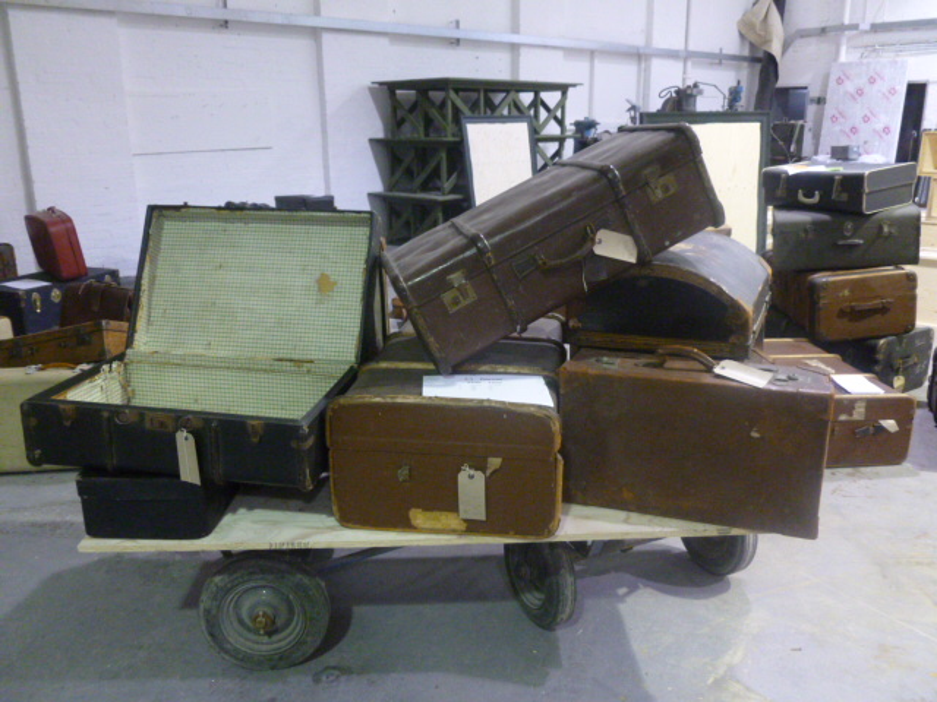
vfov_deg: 49.7
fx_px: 758
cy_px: 351
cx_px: 468
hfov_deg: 63.4
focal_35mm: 28
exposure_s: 1/8
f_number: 3.3
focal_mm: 5
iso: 640
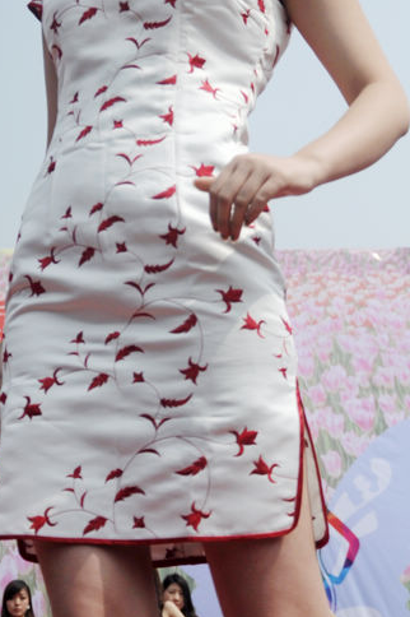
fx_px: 1675
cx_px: 120
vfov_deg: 20.6
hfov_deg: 13.9
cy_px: 115
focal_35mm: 98
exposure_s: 1/4000
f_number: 4.5
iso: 200
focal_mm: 35
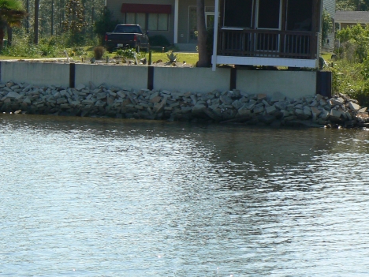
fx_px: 2047
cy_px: 68
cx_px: 210
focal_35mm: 192
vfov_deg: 7.7
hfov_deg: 10.3
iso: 80
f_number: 5.6
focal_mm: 18.2
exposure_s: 1/500
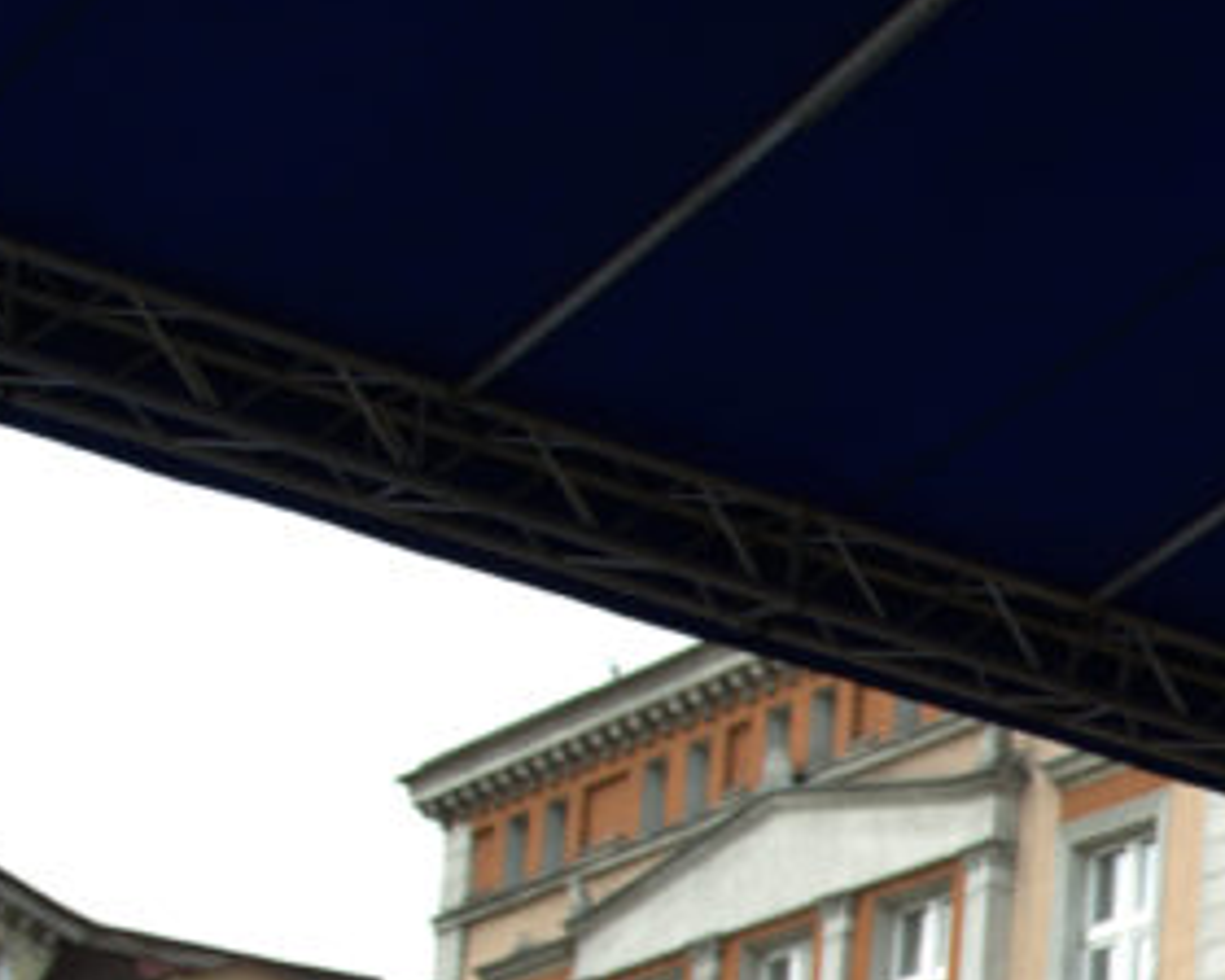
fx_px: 4351
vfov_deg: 12.3
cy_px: 1378
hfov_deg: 14.8
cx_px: 1894
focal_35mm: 120
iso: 100
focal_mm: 35
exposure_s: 1/50
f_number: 5
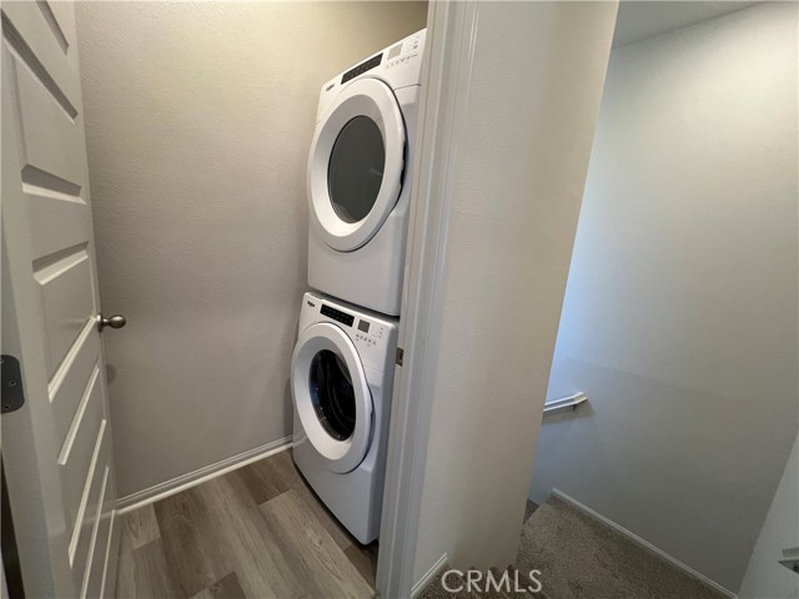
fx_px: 300
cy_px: 300
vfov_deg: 89.9
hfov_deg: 106.2
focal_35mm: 13
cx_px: 400
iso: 160
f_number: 1.8
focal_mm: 1.57
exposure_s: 1/60
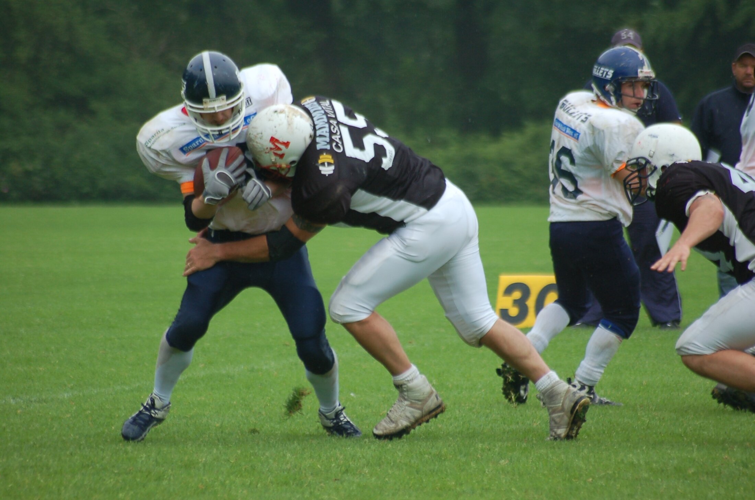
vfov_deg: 3.0
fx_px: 9420
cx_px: 378
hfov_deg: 4.6
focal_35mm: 450
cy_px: 250
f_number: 5.6
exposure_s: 1/640
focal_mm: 300
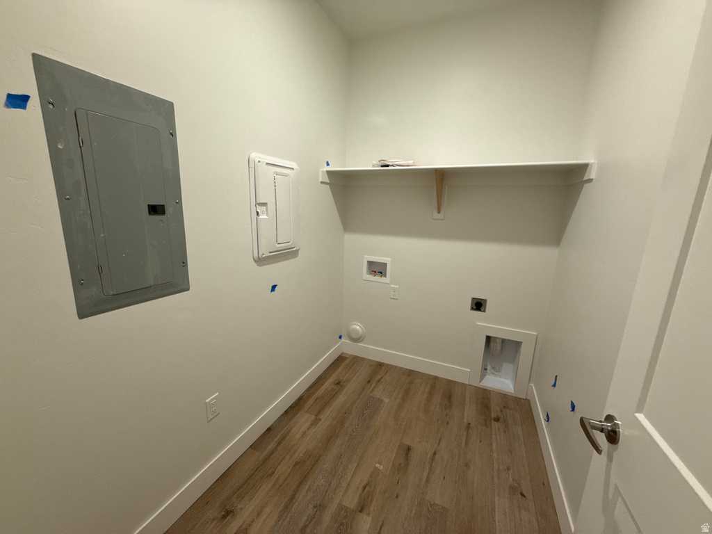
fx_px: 288
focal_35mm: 14
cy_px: 267
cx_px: 356
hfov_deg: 102.1
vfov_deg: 85.7
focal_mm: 2.22
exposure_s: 1/120
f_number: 2.2
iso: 320
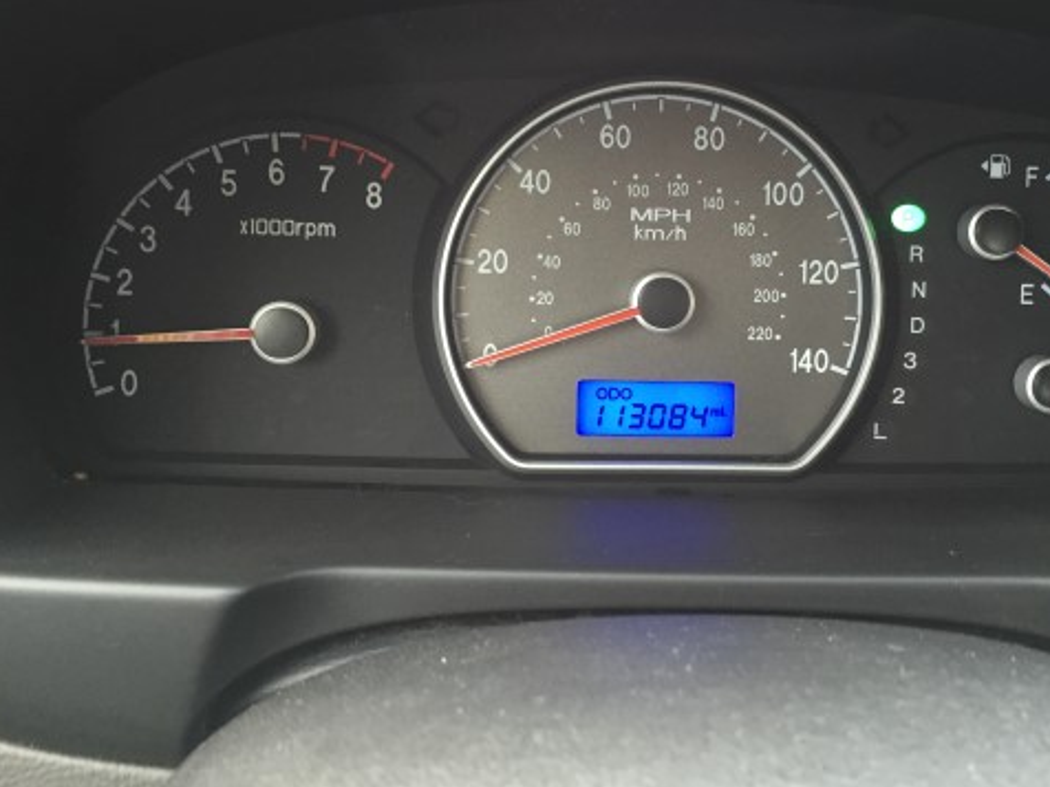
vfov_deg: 36.5
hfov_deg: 47.7
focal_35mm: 39
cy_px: 276
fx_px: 1183
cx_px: 611
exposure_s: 1/30
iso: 125
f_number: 2.2
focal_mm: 4.15
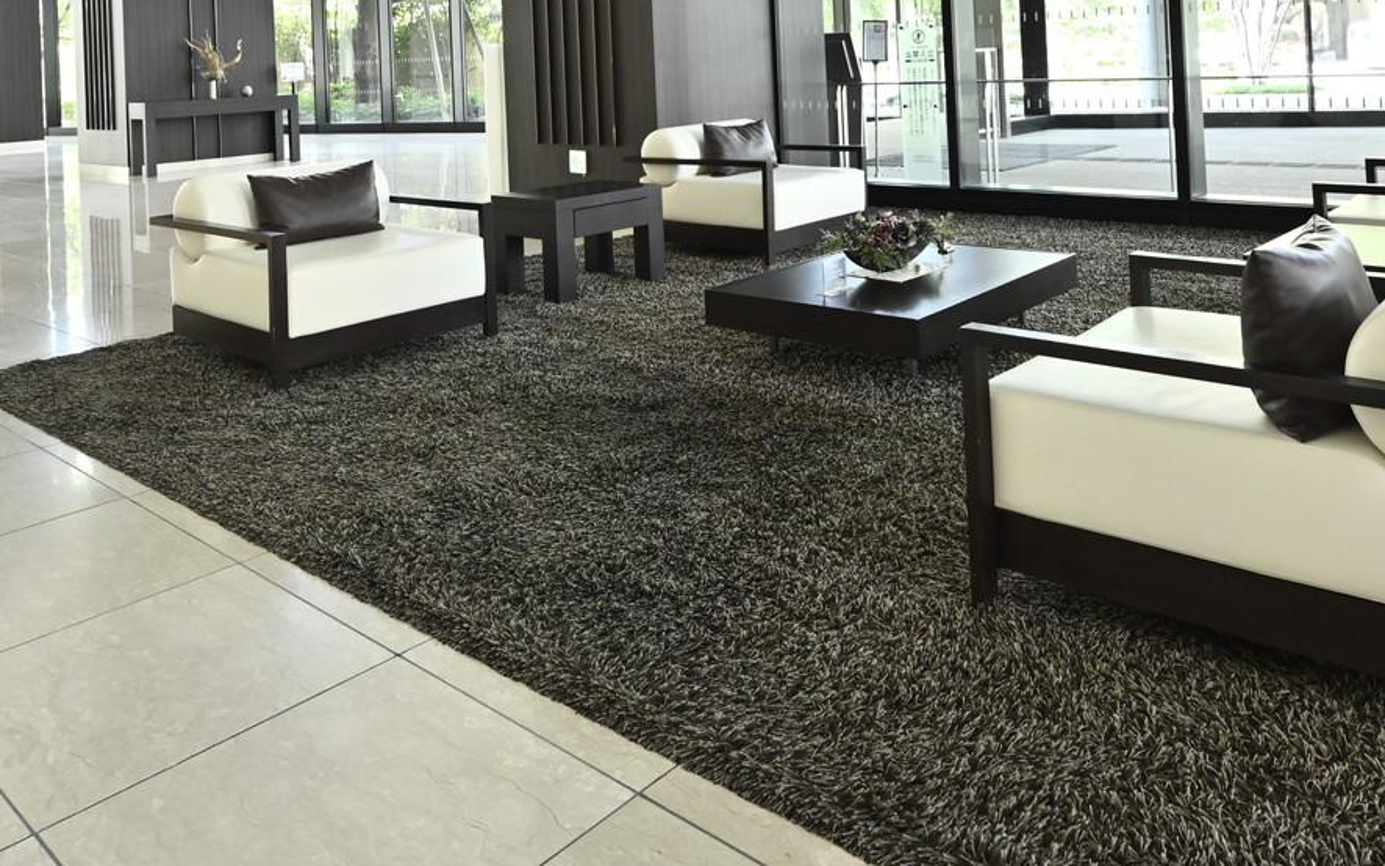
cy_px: 42
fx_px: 1095
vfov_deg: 39.2
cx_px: 644
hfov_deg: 64.6
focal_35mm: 29
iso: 800
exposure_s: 1/50
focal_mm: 14
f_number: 5.6
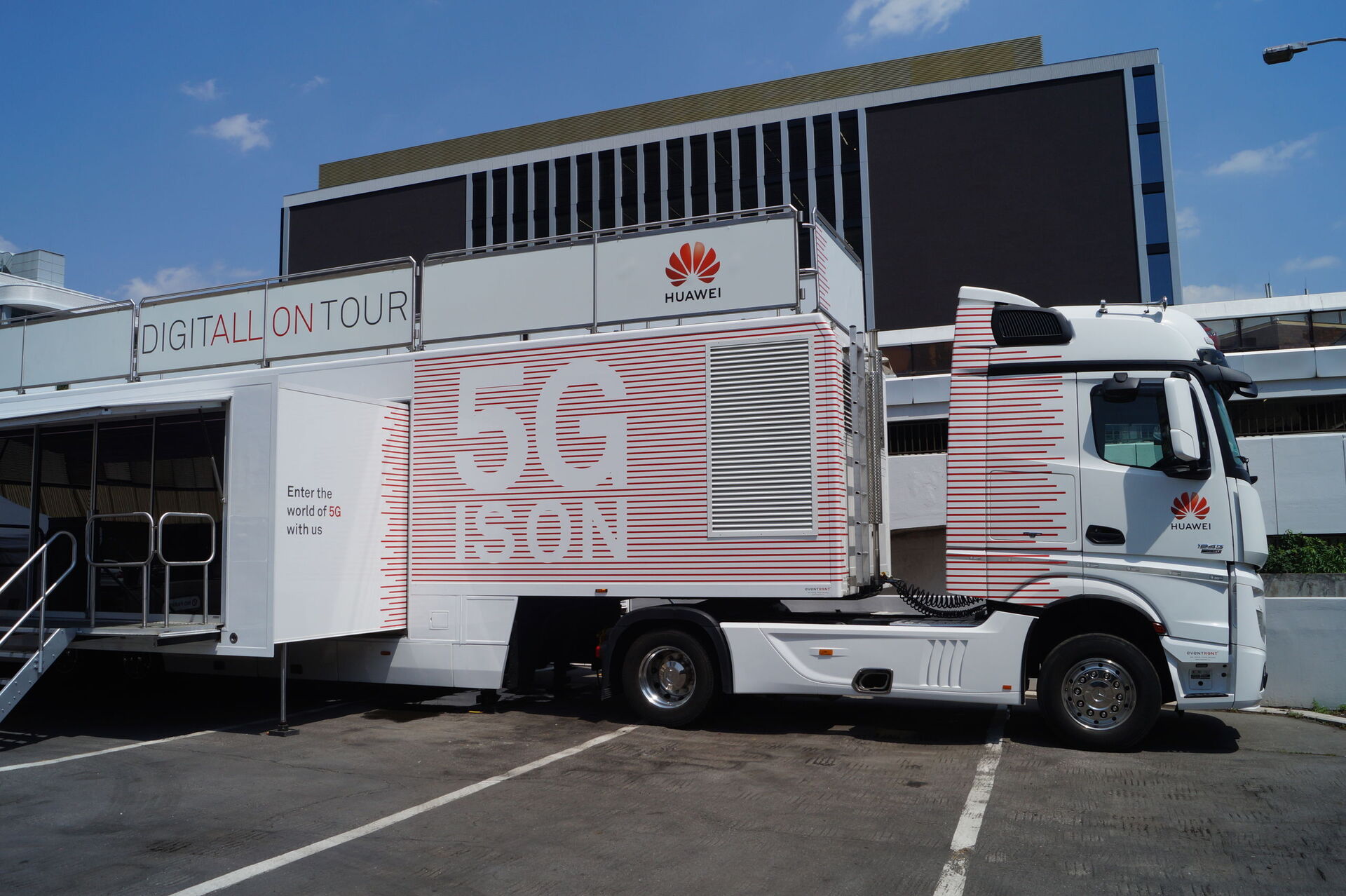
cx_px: 673
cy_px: 448
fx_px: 1009
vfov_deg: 47.9
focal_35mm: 27
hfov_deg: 67.4
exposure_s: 1/400
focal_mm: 18
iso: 100
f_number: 10
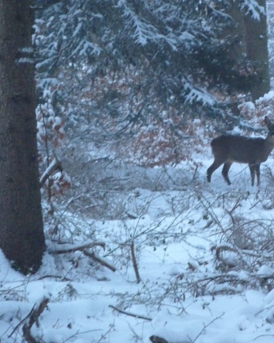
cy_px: 161
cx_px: 246
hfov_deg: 3.5
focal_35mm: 438
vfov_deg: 4.4
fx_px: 4440
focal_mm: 49.2
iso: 800
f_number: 4.9
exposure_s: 1/20
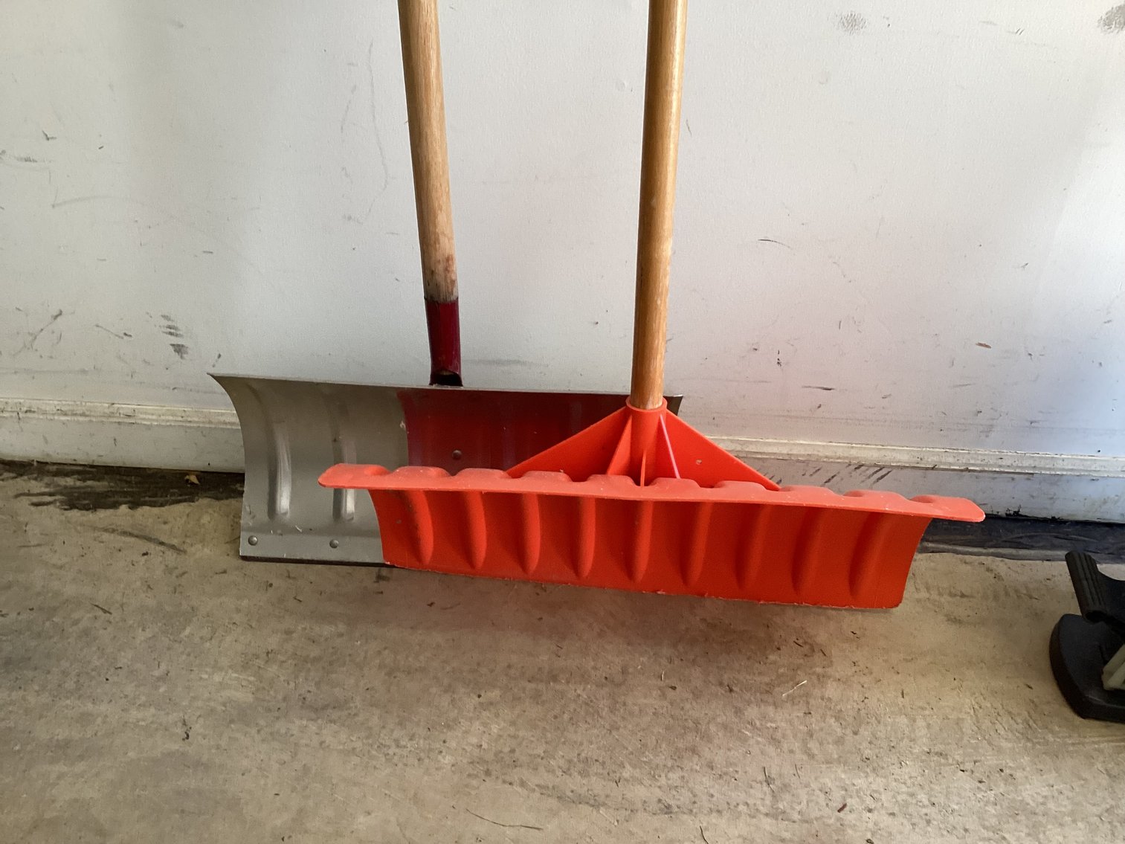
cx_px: 562
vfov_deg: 45.4
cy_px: 422
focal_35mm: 31
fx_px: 1008
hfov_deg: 58.3
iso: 125
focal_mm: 3.3
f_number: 2.4
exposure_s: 1/60
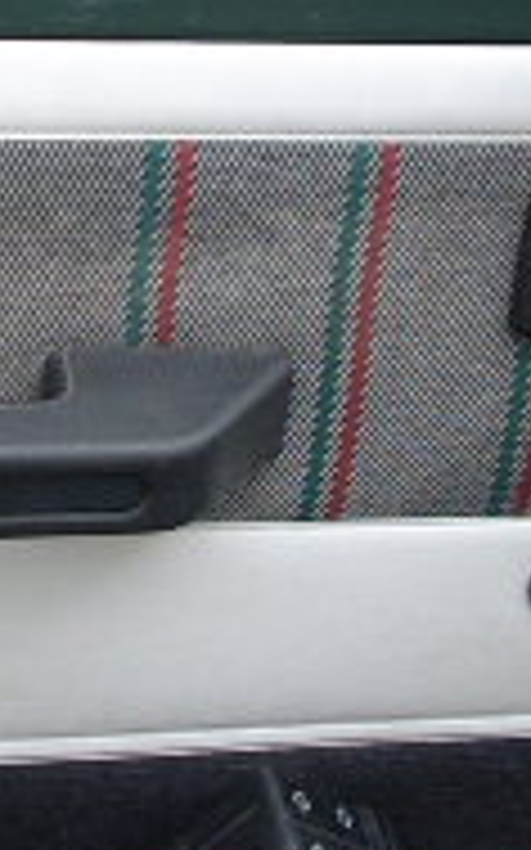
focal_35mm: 133
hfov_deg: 9.7
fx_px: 3082
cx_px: -76
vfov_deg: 15.6
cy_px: 198
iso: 64
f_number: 2.8
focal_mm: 6.2
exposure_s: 1/74.5
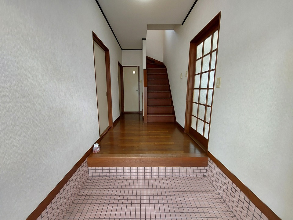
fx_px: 110
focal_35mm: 13
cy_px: 110
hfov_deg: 106.2
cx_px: 146
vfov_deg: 89.9
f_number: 2.2
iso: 125
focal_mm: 1.74
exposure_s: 1/60
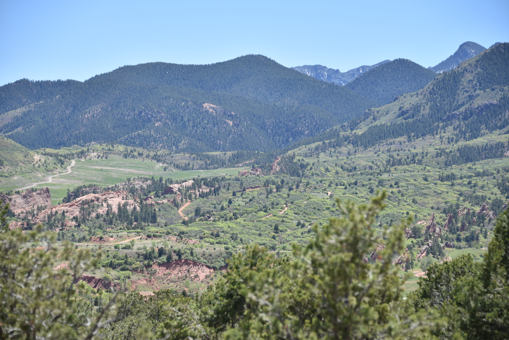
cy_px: 170
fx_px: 1909
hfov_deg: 15.2
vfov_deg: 10.2
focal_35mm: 135
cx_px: 254
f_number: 6.3
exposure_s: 1/320
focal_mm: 135
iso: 100
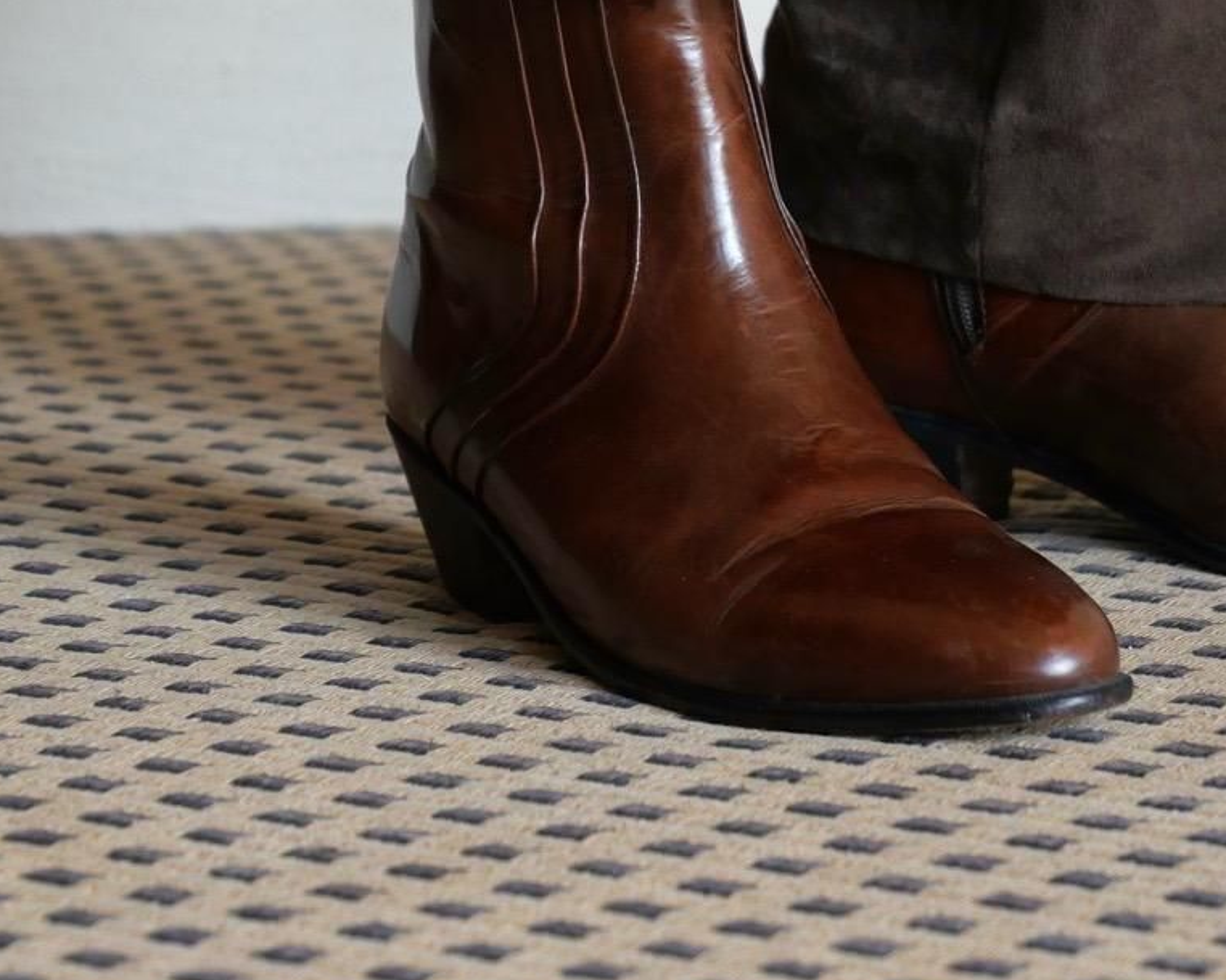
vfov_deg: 9.4
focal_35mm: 164
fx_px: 5948
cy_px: 45
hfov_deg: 11.8
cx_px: 639
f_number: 3.9
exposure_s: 1/125
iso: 800
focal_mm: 50
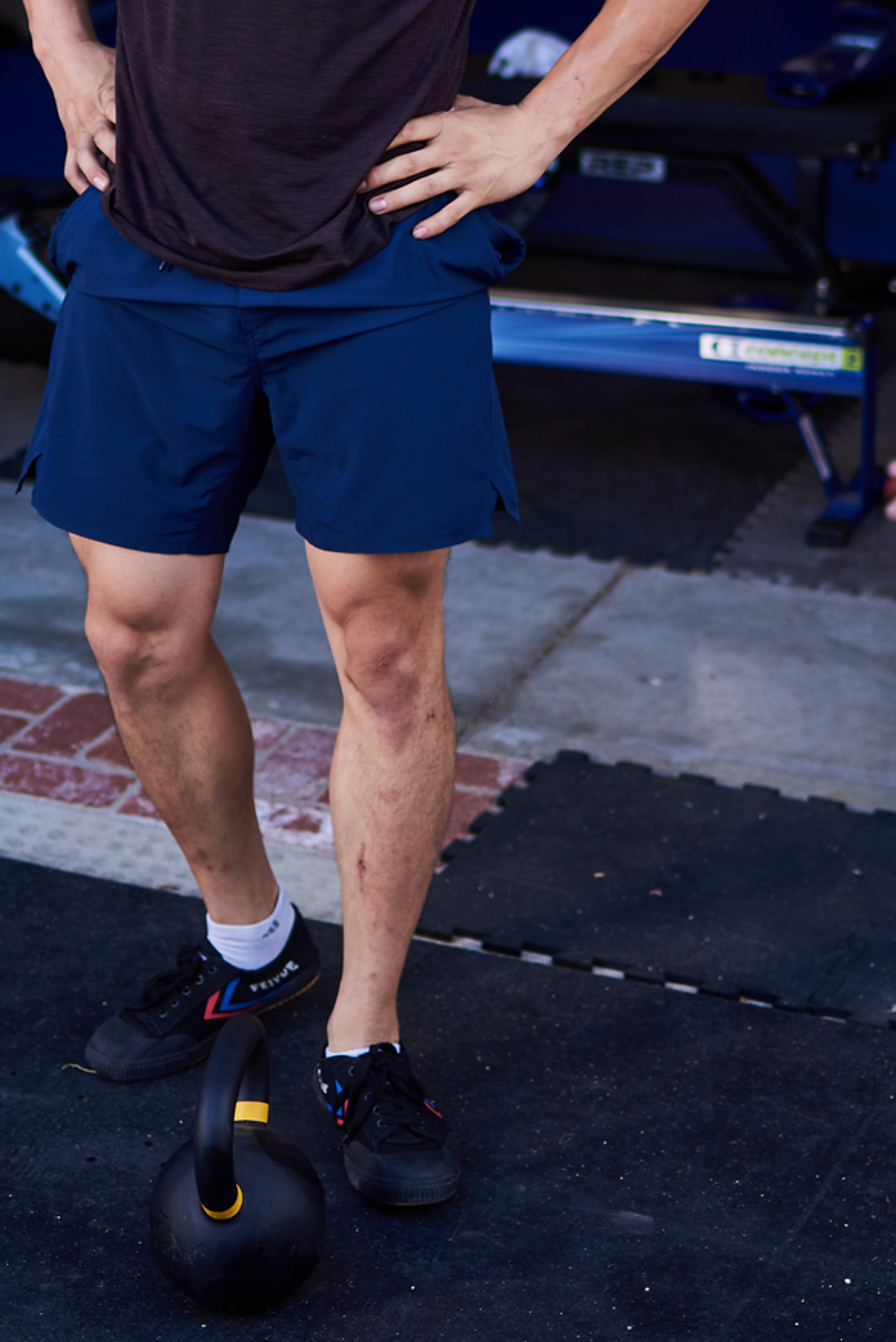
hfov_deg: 17.0
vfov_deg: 24.5
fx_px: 2984
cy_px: 106
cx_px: 308
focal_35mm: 80
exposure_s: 1/800
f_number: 2
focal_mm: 35
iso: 160
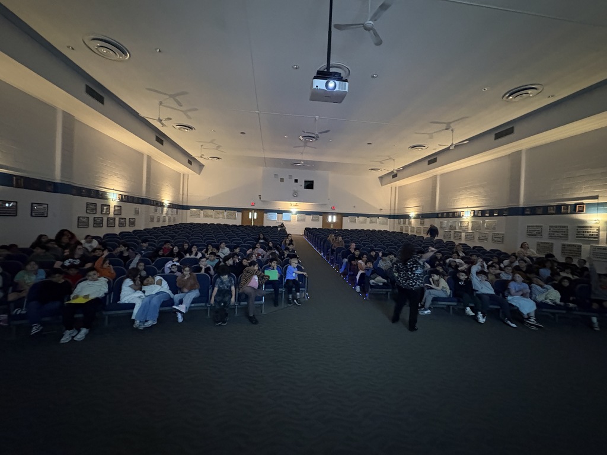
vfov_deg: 85.7
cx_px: 304
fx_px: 245
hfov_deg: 102.1
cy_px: 228
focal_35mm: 14
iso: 1250
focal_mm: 2.22
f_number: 2.2
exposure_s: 1/30
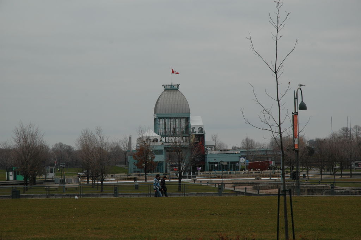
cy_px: 120
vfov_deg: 13.0
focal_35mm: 105
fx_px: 1052
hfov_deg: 19.5
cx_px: 180
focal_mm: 70
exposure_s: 1/250
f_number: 8
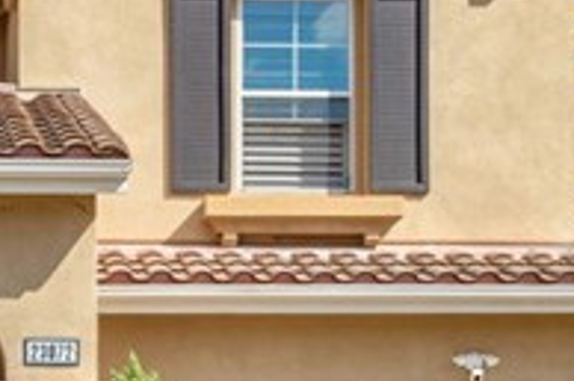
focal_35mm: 127
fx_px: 2023
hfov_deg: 15.8
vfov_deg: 10.7
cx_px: 0
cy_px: 300
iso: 200
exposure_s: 1/400
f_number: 10
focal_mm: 24
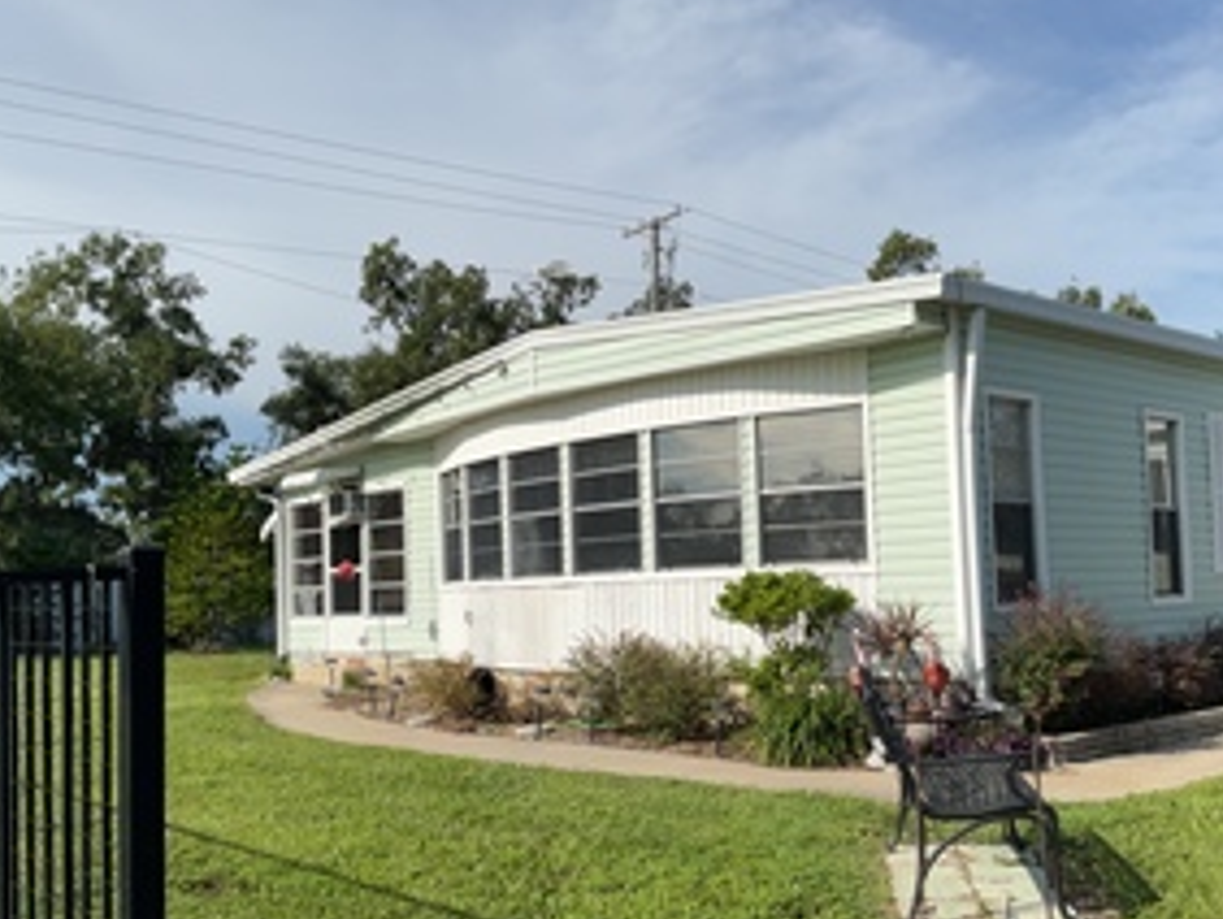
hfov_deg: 51.3
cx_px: 598
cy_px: 518
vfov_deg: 39.6
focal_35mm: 36
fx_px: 1273
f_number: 1.8
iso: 16
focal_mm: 3
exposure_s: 1/3322
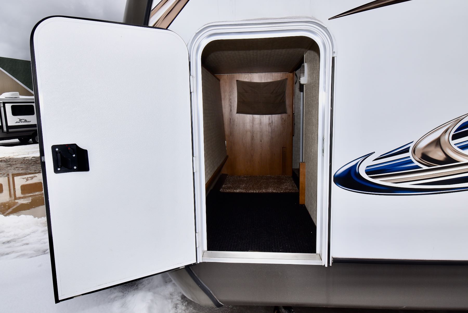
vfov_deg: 77.5
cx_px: 234
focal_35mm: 15
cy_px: 156
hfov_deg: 100.3
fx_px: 195
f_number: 13
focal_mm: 10
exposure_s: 1/200
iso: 100
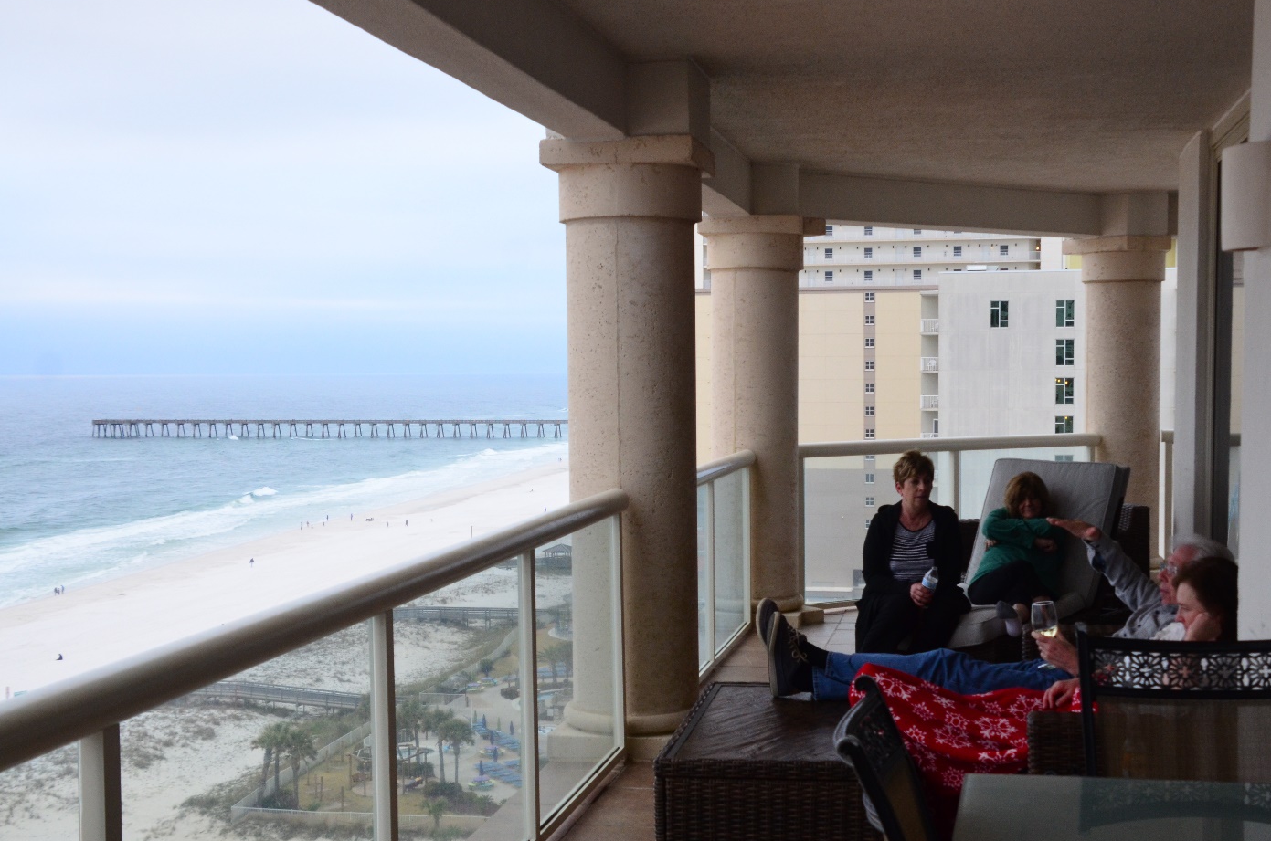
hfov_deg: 42.3
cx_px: 702
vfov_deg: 28.8
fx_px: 1641
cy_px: 455
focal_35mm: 47
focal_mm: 27
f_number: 5.6
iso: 1000
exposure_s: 1/125
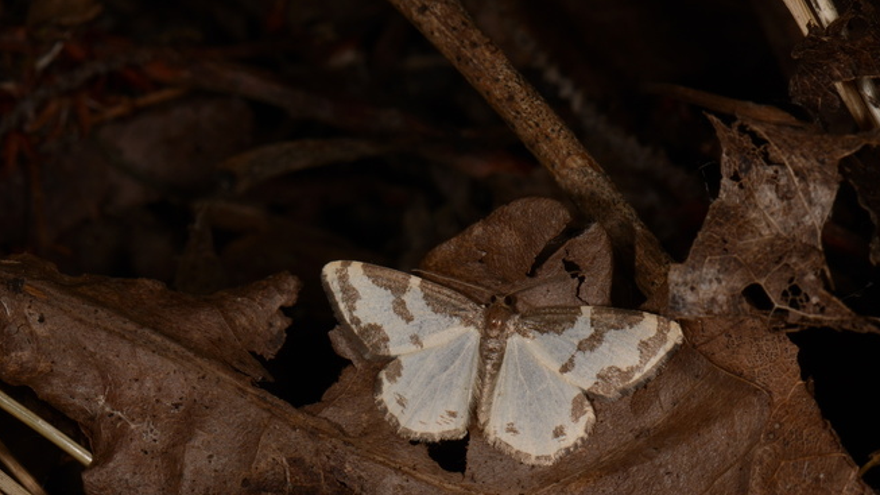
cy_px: 352
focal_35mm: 162
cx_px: 455
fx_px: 3771
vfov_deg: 7.5
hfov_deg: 13.3
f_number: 22
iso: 100
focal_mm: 85
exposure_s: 1/60
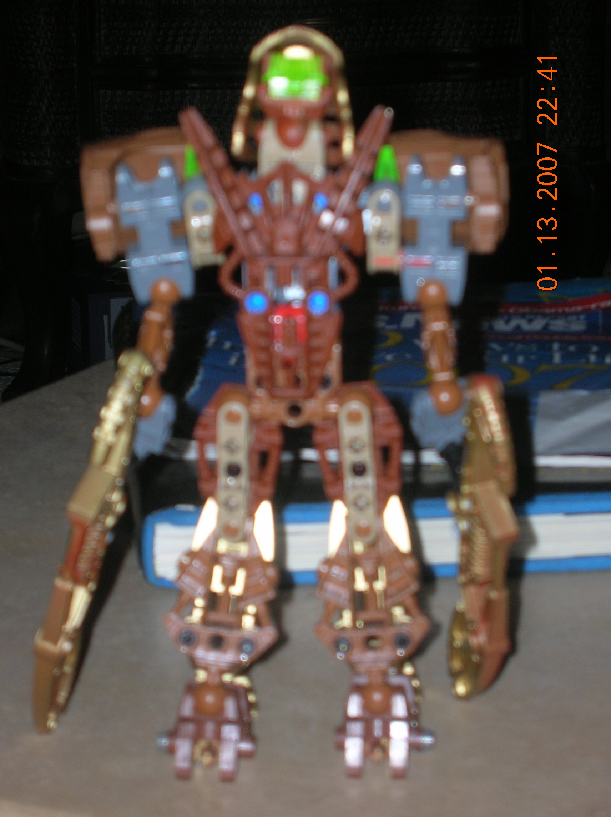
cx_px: 306
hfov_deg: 14.5
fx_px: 2404
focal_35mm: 102
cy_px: 408
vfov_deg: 19.3
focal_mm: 17.1
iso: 50
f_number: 4.9
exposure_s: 1/60.1
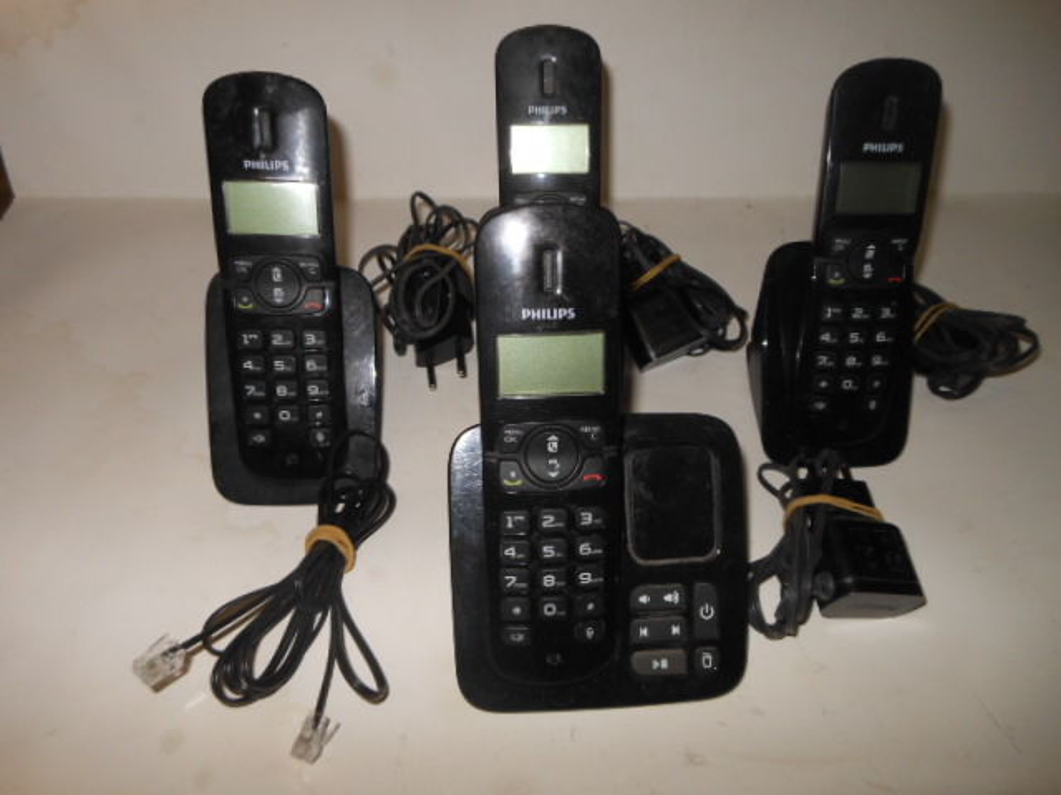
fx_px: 766
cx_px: 530
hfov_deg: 69.4
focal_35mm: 25
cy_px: 398
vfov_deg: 54.9
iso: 200
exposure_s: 1/25
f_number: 10.2
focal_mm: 4.5
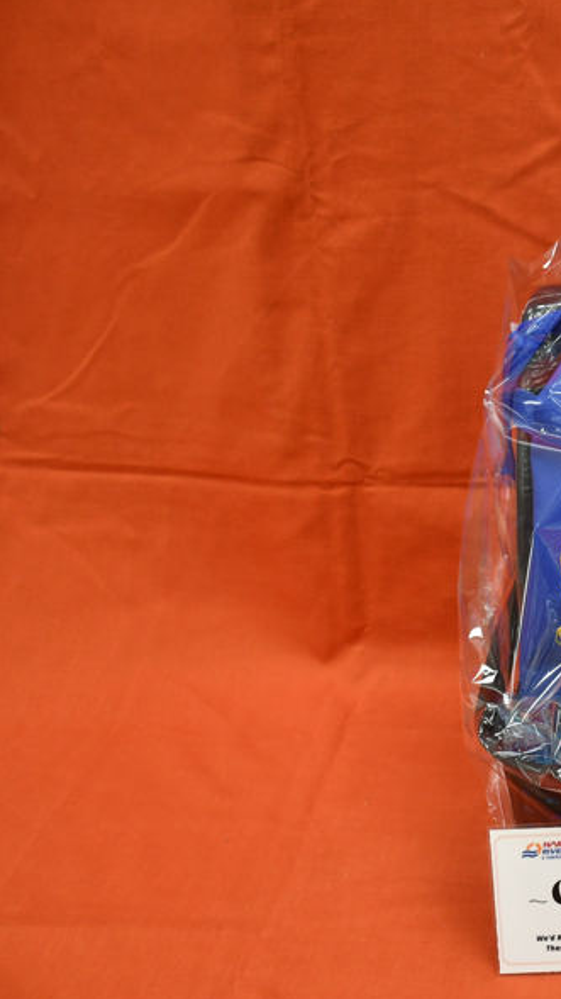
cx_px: 734
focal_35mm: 48
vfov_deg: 42.9
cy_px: 500
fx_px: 1270
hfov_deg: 22.3
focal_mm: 20
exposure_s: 1/80
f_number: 4.5
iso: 1000
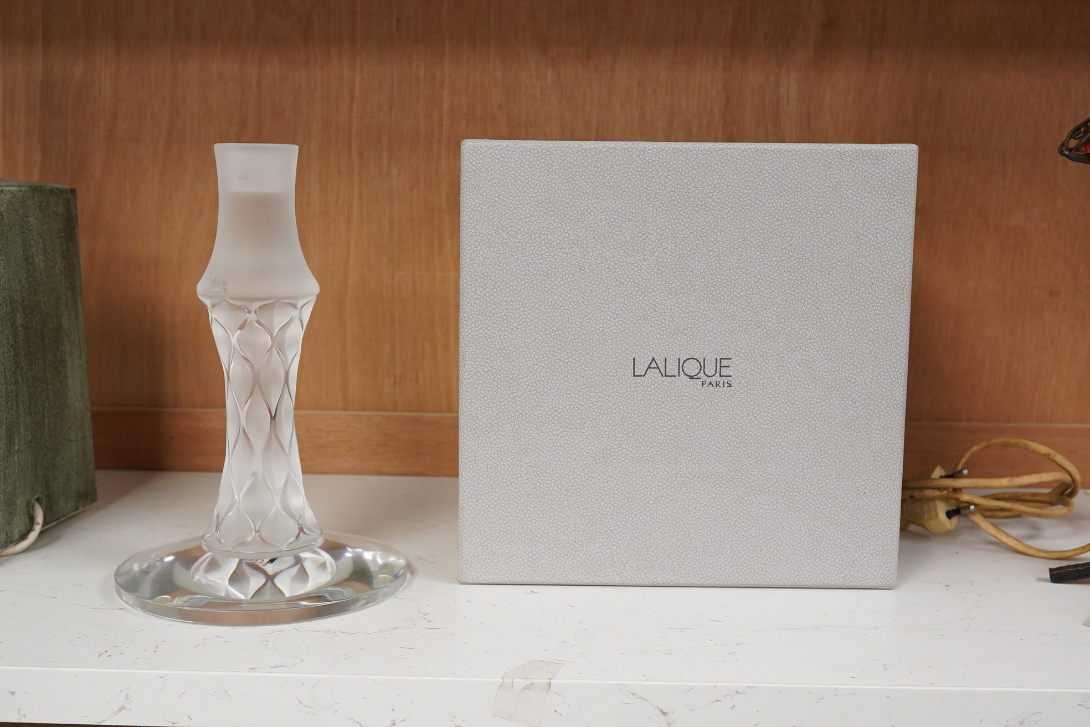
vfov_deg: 29.9
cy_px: 364
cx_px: 545
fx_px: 1362
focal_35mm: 45
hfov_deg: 43.6
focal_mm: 30
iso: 2500
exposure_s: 1/125
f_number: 11
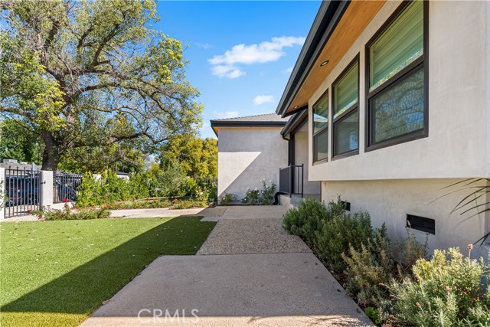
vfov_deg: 73.8
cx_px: 245
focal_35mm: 16
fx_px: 218
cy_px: 164
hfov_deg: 96.7
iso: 100
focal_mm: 16
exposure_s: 1/6
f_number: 18
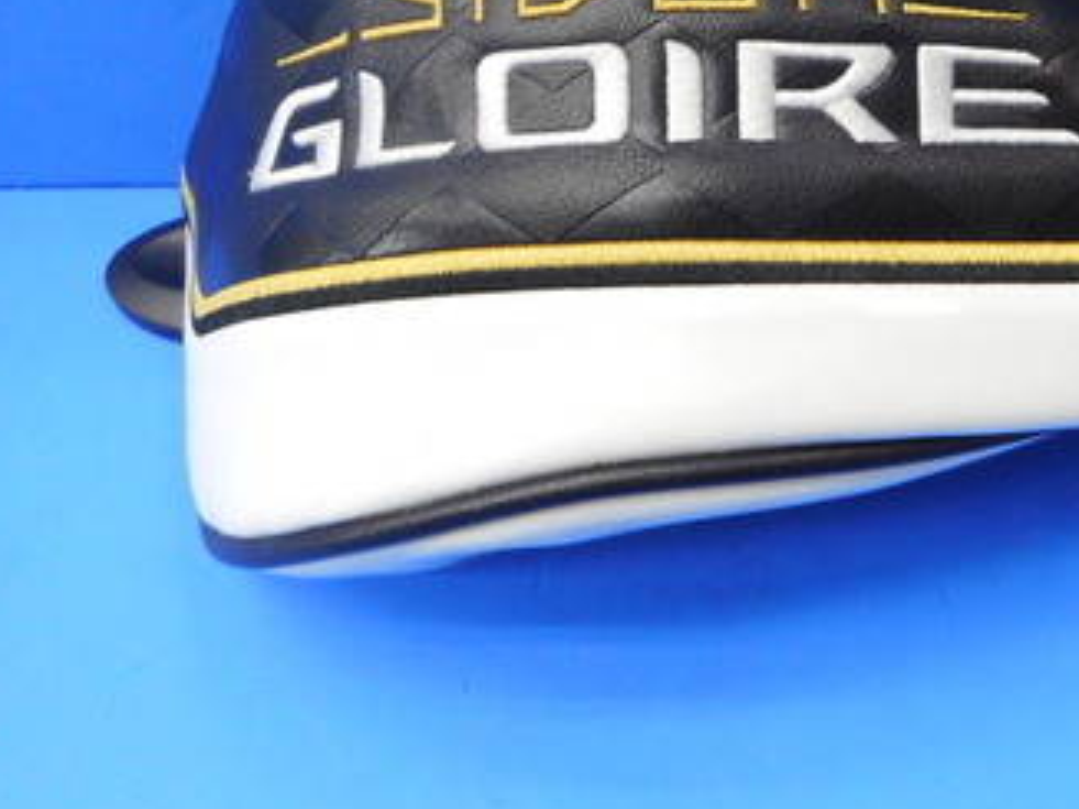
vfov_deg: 29.3
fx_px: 1527
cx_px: 960
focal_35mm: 49
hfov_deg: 36.6
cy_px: 218
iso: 140
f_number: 3.7
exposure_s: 1/30
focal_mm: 4.5
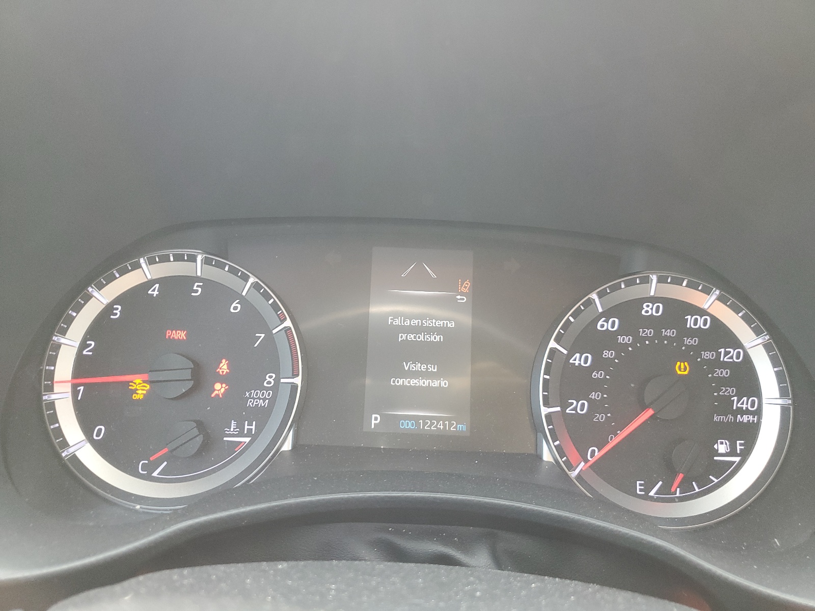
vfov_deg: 53.1
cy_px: 306
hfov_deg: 67.3
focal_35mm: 26
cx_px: 408
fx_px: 612
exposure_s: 1/60.2
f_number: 1.5
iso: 98
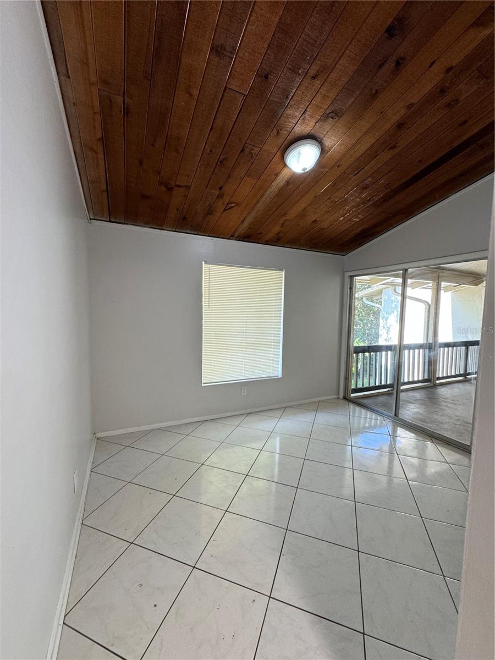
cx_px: 248
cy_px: 330
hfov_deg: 85.7
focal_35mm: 14
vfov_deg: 102.1
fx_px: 267
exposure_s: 1/120
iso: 160
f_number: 2.2
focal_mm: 2.22
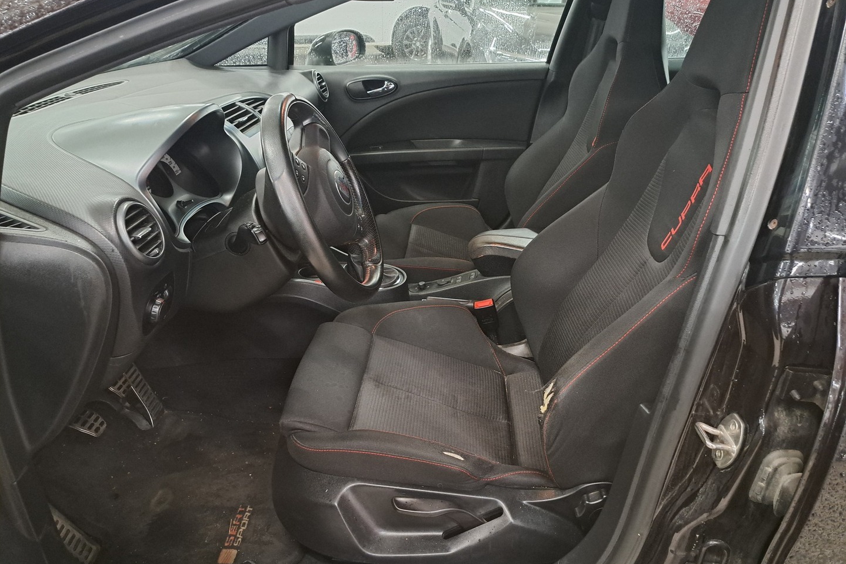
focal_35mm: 25
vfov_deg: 51.3
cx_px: 423
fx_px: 588
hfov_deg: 71.5
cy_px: 273
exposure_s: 1/25
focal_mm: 5.23
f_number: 1.8
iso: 640
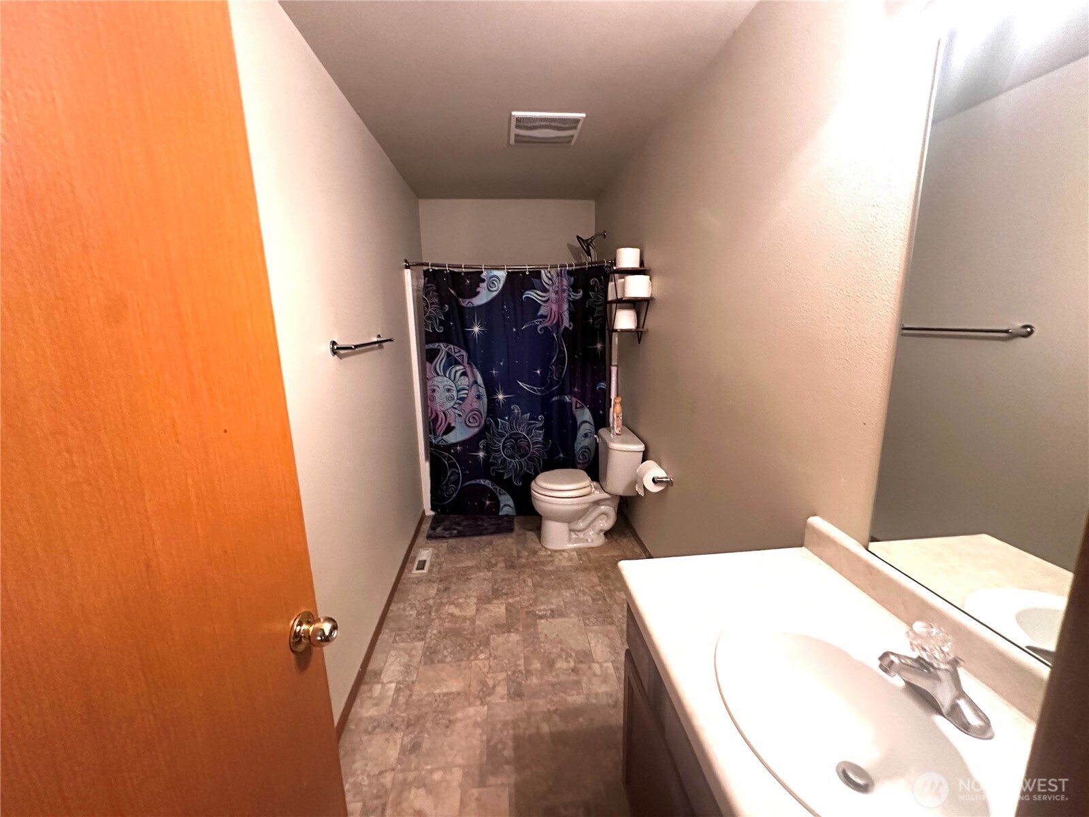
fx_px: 440
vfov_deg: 85.7
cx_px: 544
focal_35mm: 14
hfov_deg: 102.1
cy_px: 408
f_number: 2.2
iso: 1250
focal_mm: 2.22
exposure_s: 1/60
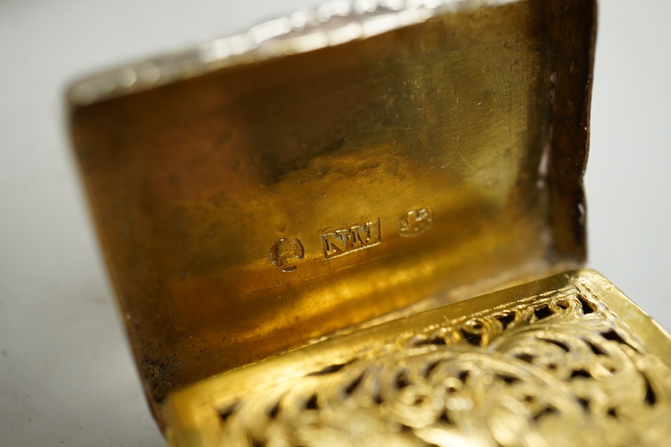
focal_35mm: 45
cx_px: 336
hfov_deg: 43.6
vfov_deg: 29.9
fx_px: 839
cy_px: 224
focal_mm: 30
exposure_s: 1/200
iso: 2500
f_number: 9
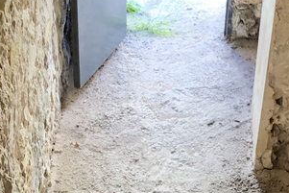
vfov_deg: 11.3
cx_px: 149
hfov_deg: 17.6
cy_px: 297
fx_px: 932
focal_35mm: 116
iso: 160
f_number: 1.8
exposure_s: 1/50
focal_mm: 3.99
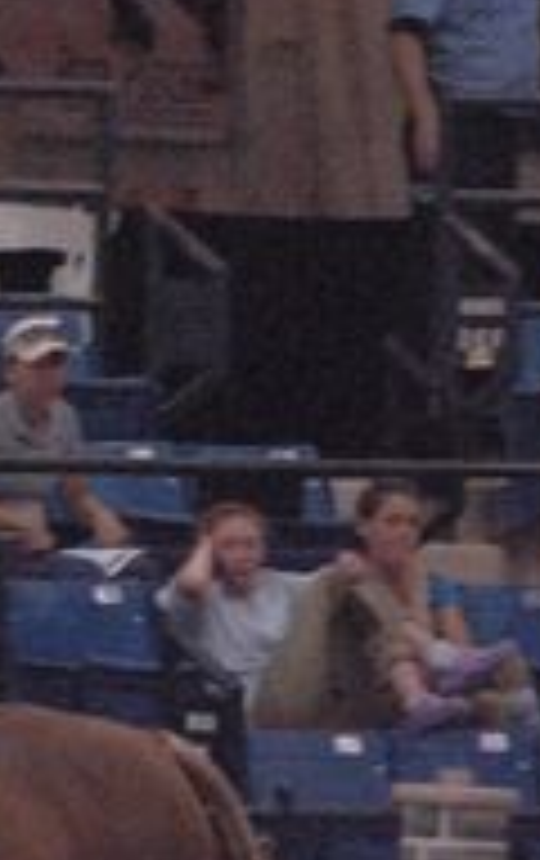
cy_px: 858
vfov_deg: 2.1
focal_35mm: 1021
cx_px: -184
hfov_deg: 1.3
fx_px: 23951
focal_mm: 200
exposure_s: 1/320
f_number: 2.8
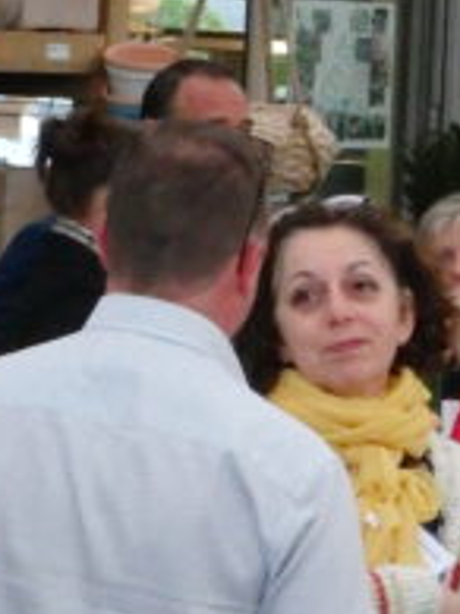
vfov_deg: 6.3
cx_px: 169
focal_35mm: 314
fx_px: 5570
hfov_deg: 4.7
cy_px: 68
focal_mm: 22.9
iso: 3200
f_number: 5.3
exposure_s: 1/100
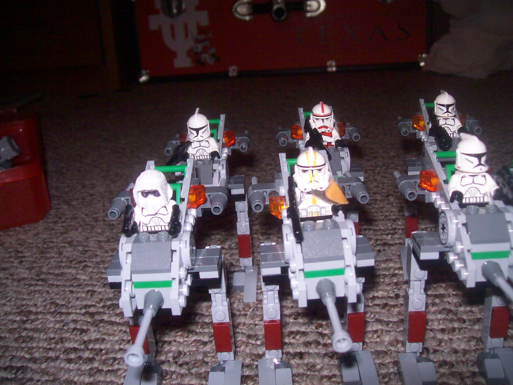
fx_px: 533
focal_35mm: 36
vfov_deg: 39.6
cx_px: 256
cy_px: 192
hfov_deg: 51.4
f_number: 2.7
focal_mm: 6
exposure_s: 1/64
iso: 80
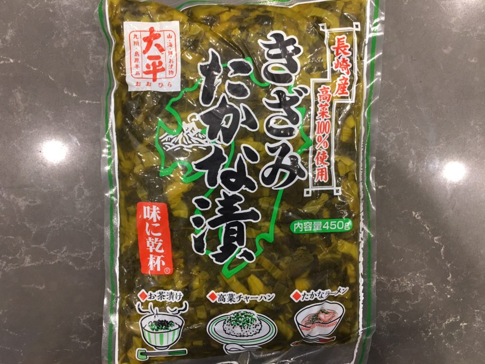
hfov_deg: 61.7
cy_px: 182
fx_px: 406
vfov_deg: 48.2
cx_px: 242
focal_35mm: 29
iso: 64
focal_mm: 4.15
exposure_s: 1/17
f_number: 2.2
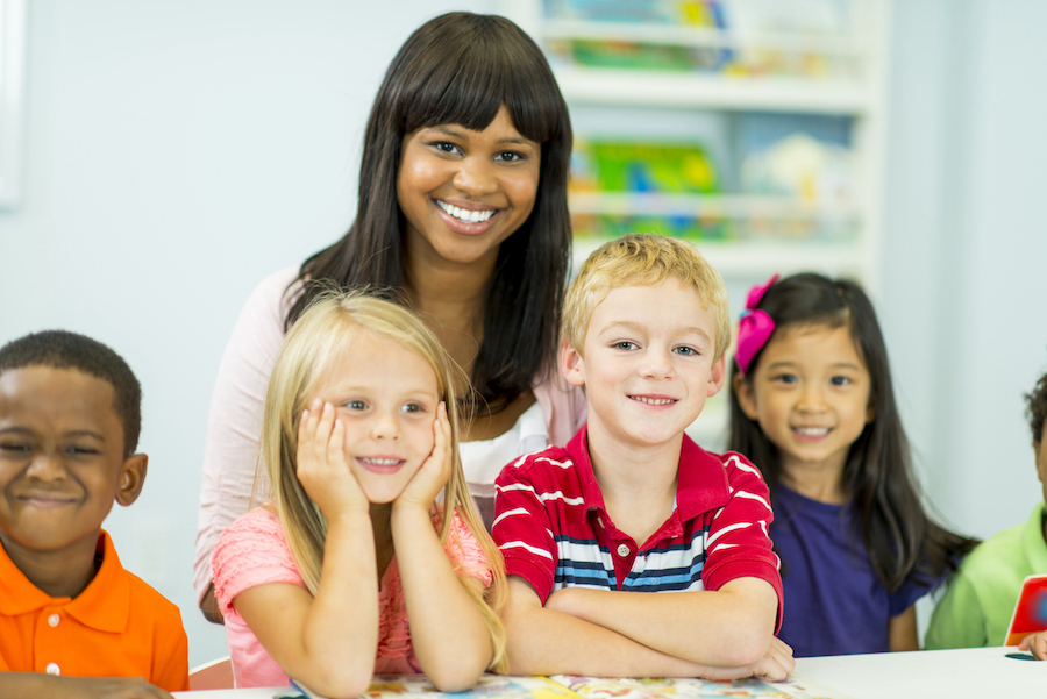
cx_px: 524
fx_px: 2473
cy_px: 350
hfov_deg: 23.9
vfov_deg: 16.1
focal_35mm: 85
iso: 100
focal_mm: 85
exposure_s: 1/200
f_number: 1.8
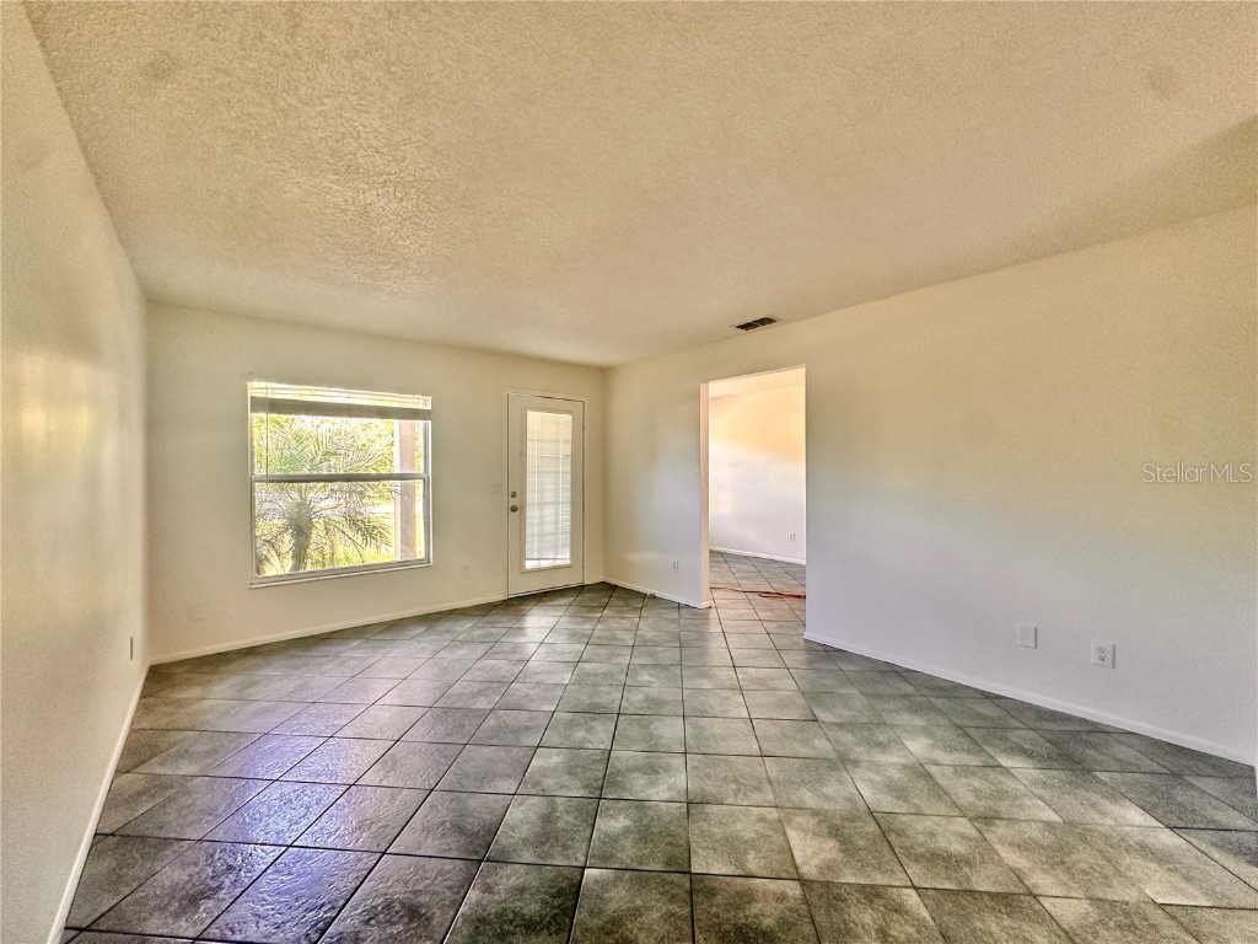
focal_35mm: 14
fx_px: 509
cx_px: 629
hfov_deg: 102.1
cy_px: 472
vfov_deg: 85.7
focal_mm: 2.22
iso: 250
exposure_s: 1/99
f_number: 2.2
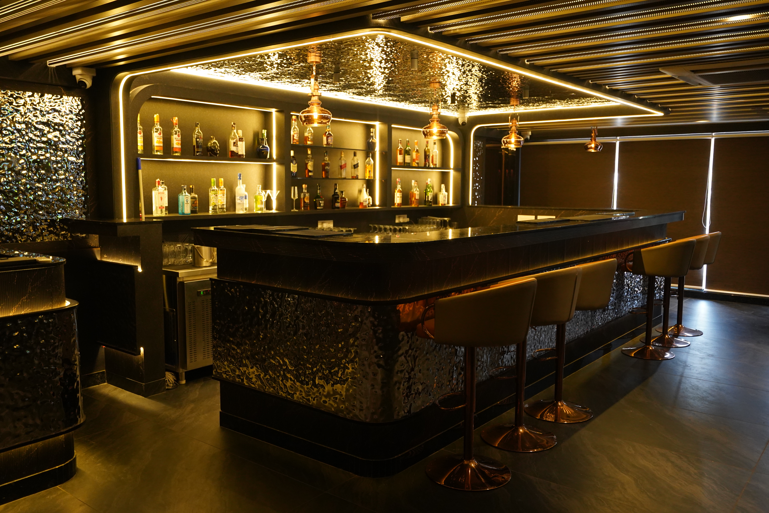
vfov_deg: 43.6
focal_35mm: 30
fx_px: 641
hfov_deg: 61.9
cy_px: 256
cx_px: 384
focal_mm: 30
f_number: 4
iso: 3200
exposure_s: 1/160
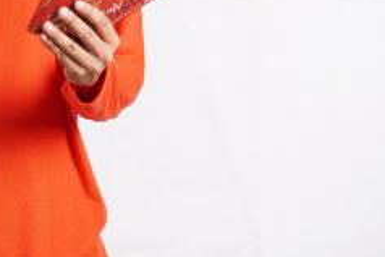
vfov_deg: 7.1
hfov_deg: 10.6
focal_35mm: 193
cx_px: -8
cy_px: -68
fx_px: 2065
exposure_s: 1/125
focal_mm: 50
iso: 100
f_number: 2.2
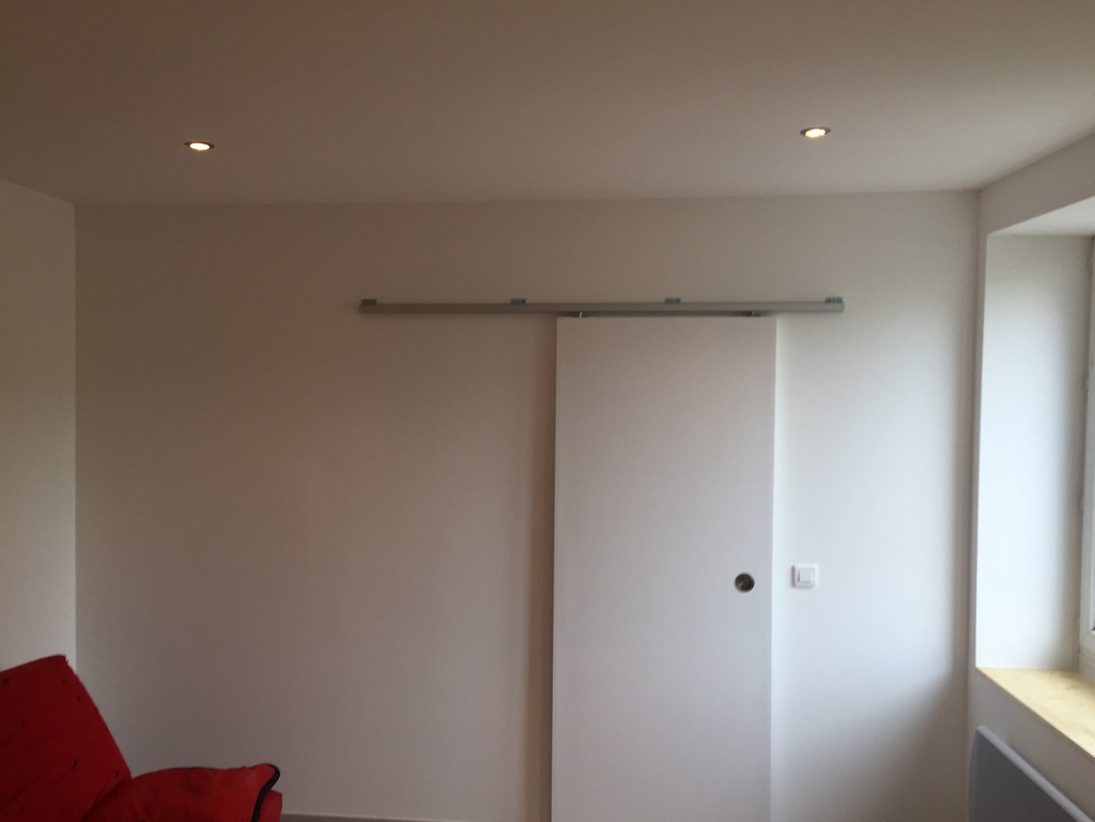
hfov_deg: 61.7
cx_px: 548
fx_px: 917
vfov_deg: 48.2
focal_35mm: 29
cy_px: 411
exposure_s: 1/100
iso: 40
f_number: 2.2
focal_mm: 4.15
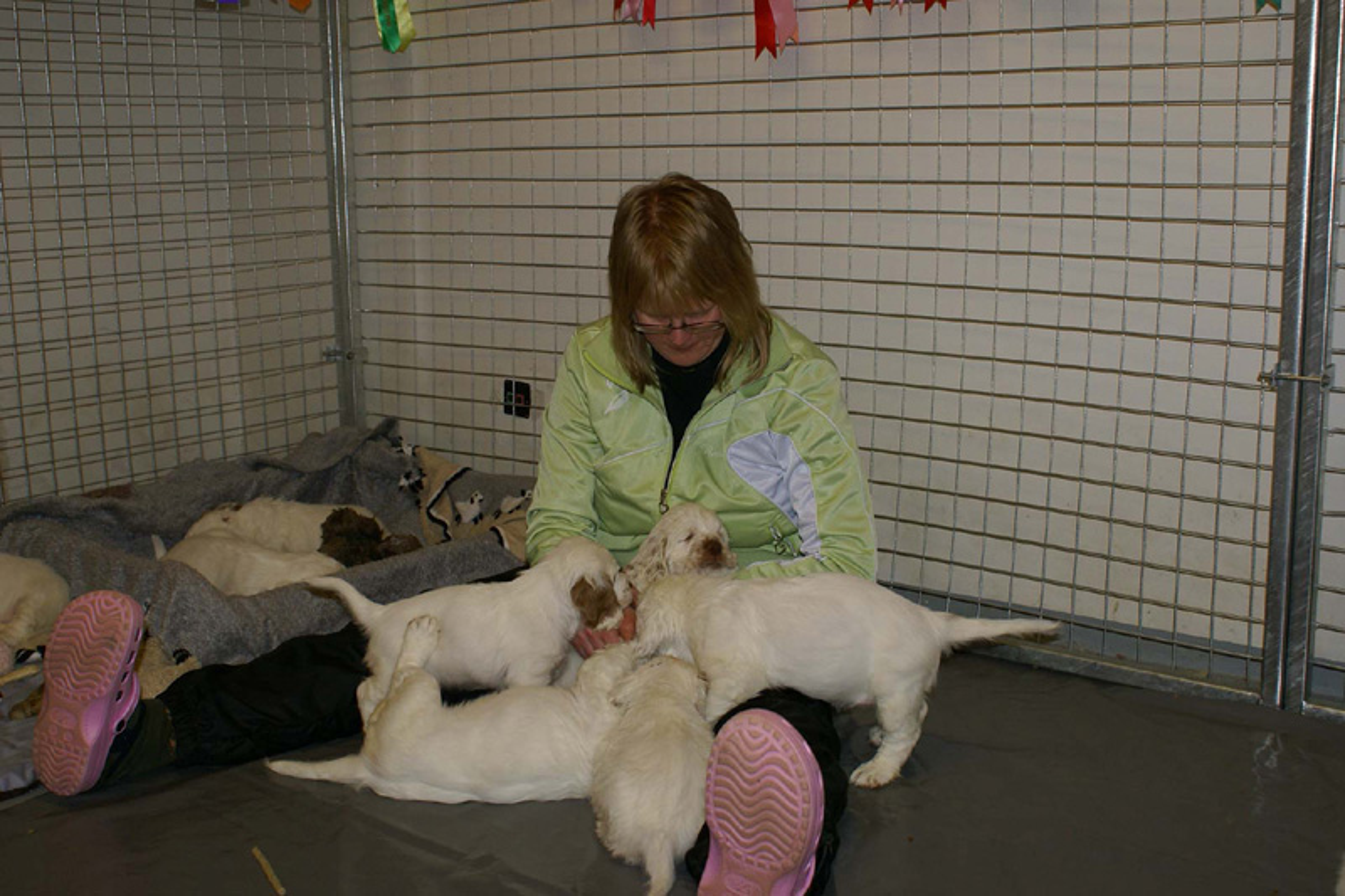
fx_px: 1569
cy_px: 448
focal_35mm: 42
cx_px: 672
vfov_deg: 31.9
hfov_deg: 46.4
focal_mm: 28
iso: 400
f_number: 5.6
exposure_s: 1/60
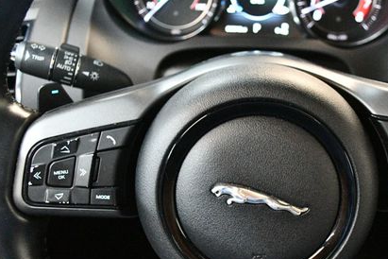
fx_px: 453
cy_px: 155
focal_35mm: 42
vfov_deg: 31.8
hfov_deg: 45.5
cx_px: 266
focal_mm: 18
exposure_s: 1/60
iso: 9000
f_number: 3.5
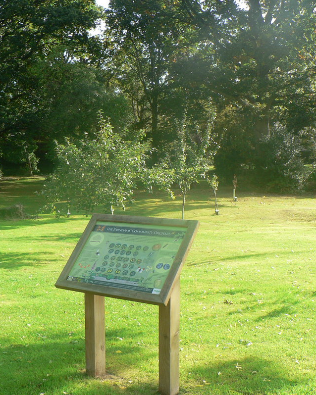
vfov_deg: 39.6
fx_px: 550
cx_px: 101
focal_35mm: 47
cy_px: 198
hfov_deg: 31.8
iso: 80
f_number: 4
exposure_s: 1/160
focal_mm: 6
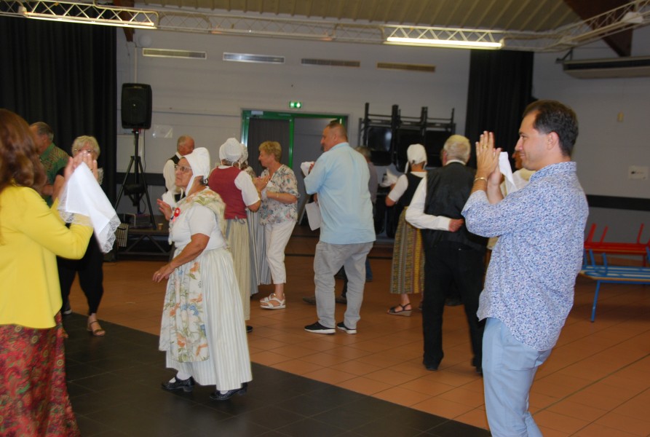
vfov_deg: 32.1
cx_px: 325
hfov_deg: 46.3
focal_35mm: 42
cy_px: 218
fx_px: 760
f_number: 4
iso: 400
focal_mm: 28
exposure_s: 1/60
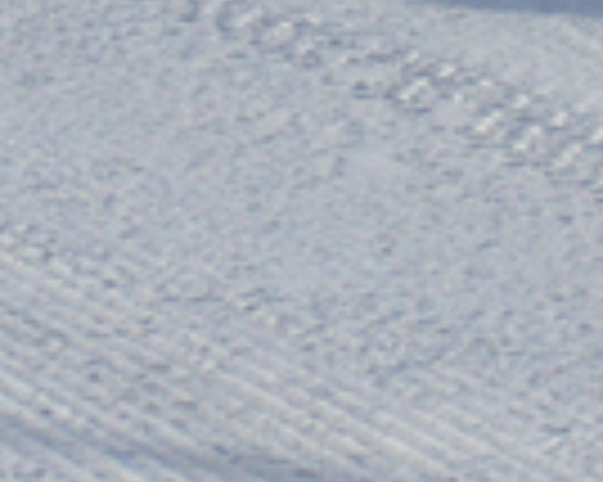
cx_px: 1066
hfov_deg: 4.2
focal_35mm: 462
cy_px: -437
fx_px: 8239
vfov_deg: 3.3
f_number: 8
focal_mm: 16.7
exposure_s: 1/400
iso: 100
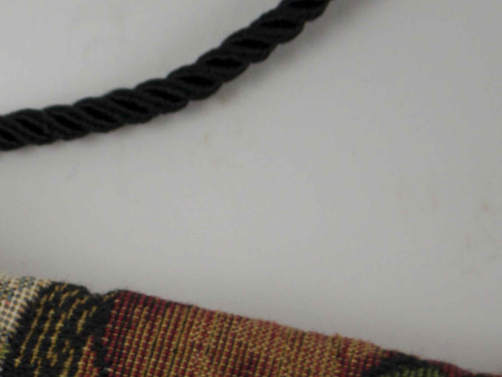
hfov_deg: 8.3
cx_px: -135
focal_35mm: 235
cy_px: 512
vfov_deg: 6.3
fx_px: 3408
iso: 400
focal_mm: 52
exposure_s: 1/60
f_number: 5.6
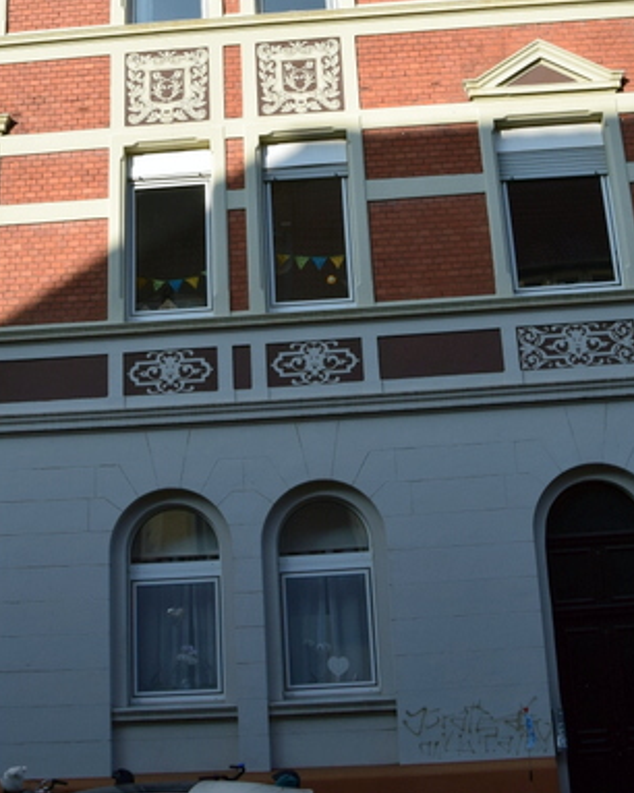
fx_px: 1244
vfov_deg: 34.7
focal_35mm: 53
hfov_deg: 28.6
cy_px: 211
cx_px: 298
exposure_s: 1/500
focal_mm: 18
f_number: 11
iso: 400
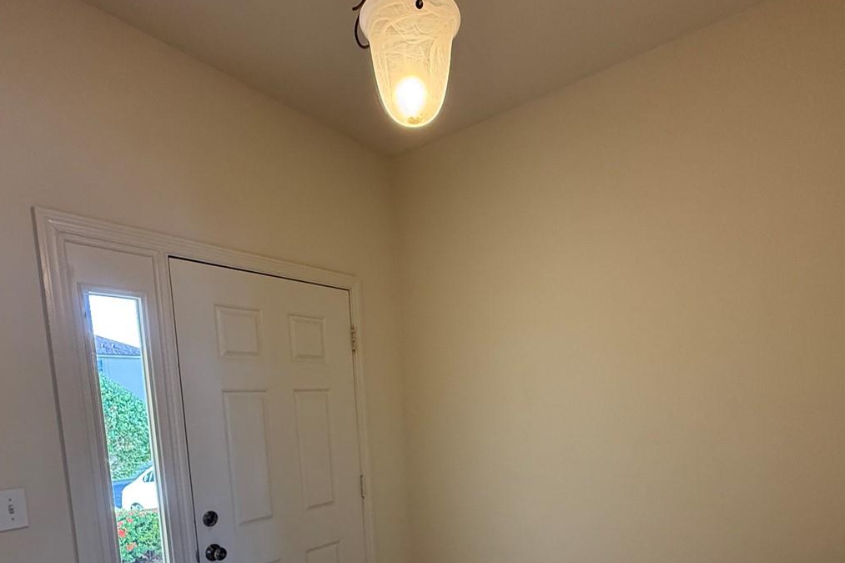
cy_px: 464
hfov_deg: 76.0
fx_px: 540
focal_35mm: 23
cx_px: 446
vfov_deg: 51.1
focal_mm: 2.22
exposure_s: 1/120
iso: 400
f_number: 2.2
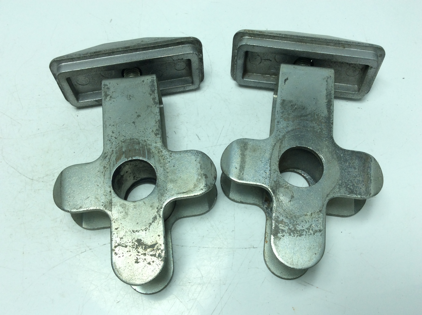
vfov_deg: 44.1
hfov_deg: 56.9
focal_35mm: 32
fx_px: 390
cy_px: 158
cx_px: 211
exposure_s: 1/440
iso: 32
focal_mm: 3.3
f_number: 2.4
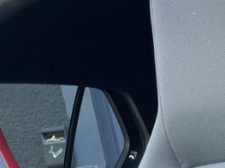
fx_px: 513
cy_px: 10
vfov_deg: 18.3
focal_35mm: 79
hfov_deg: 21.9
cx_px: -78
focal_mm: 4.2
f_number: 1.6
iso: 80
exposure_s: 1/121
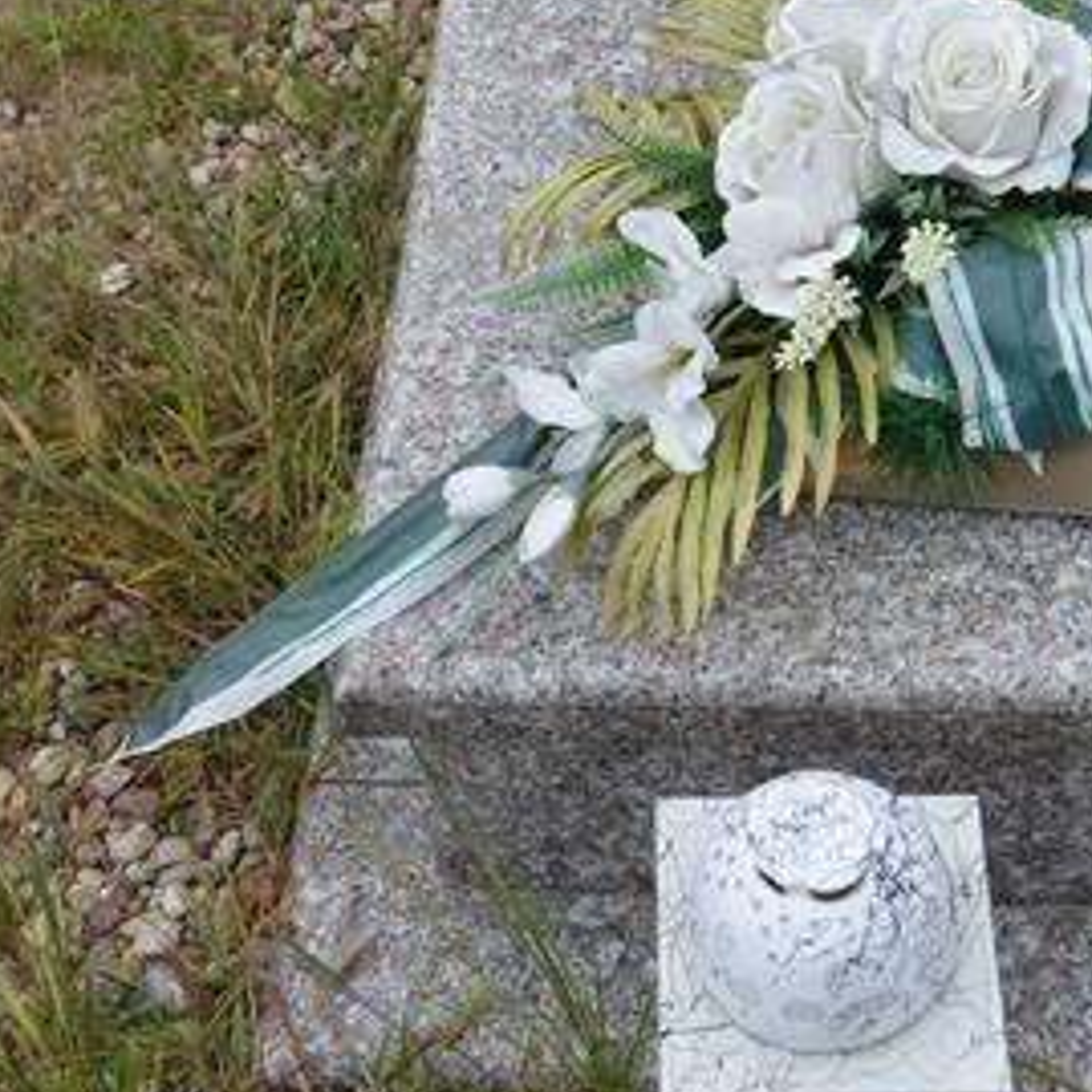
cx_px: 686
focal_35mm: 85
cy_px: -49
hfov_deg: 20.4
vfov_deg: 19.7
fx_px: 3034
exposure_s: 1/125
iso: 110
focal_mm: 28
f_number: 5.6
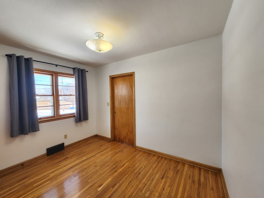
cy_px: 99
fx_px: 99
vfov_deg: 89.9
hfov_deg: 106.2
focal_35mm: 13
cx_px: 132
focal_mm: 2.2
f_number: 2.2
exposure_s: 1/120
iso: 80
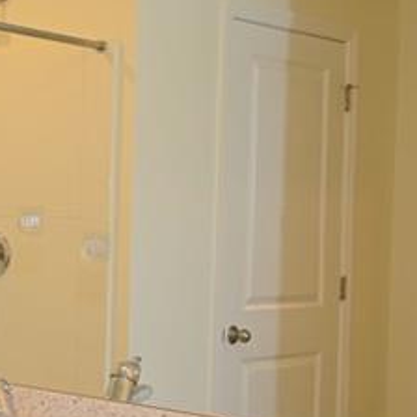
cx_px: -261
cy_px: 212
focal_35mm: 88
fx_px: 1200
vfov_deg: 19.7
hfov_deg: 17.2
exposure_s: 1/60
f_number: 4
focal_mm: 14.5
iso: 3200
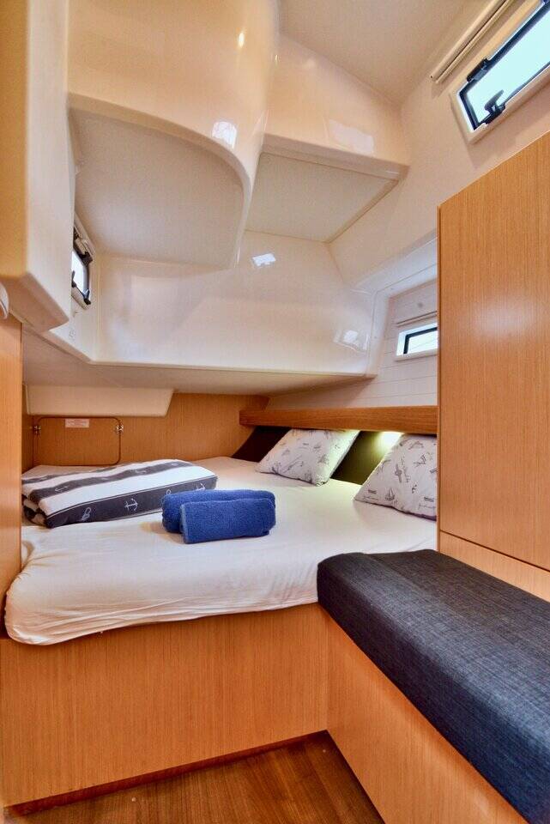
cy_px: 412
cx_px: 275
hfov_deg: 70.5
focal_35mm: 17
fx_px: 389
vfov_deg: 93.3
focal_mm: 17
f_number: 7.1
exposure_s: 1/25
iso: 3200
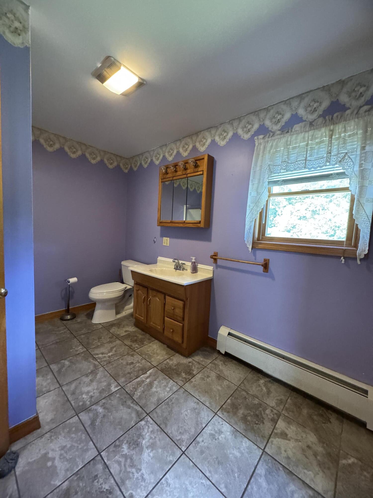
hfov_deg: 85.7
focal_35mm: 14
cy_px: 249
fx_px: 201
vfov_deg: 102.1
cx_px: 186
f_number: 2.2
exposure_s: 1/60
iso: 1000
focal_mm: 2.22
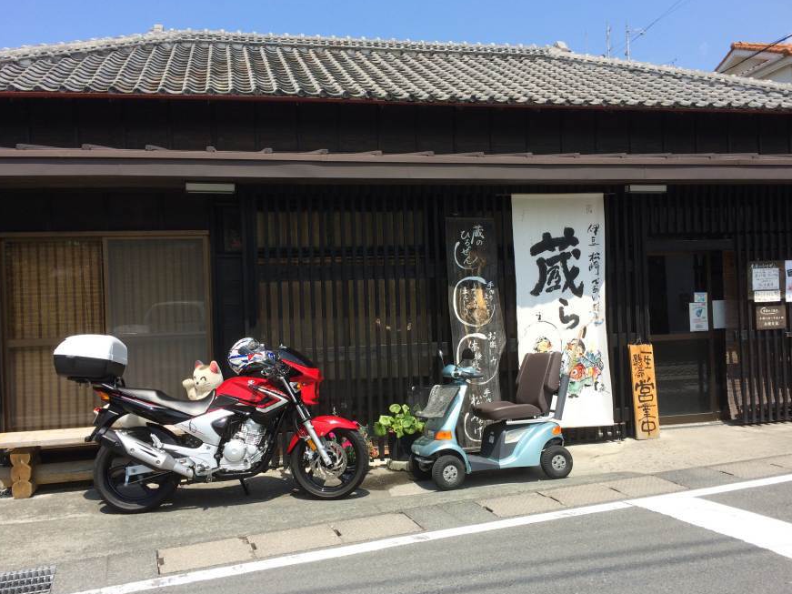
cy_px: 296
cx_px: 401
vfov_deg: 45.4
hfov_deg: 58.4
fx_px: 709
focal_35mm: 31
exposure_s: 1/1368
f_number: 2.2
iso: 32
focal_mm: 4.12
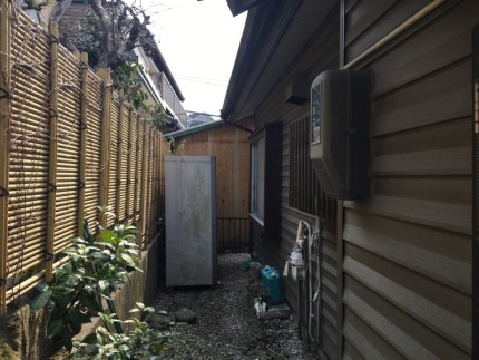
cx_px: 240
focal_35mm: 29
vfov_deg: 48.3
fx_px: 402
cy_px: 180
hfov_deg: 61.6
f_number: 2.2
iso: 25
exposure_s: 1/384
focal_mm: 4.15
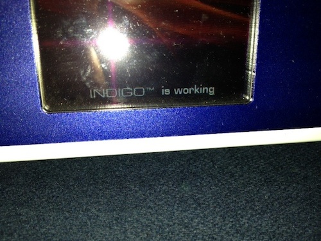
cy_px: 120
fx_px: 306
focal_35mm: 33
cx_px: 160
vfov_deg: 42.9
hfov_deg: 55.4
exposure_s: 1/102
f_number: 2.4
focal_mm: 4.13
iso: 50
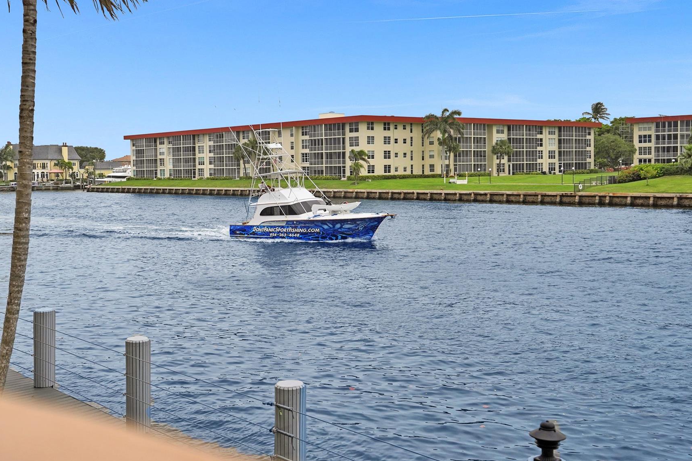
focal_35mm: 42
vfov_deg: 31.8
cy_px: 192
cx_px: 304
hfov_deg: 46.3
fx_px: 807
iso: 800
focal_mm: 35
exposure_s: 1/8000
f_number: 4
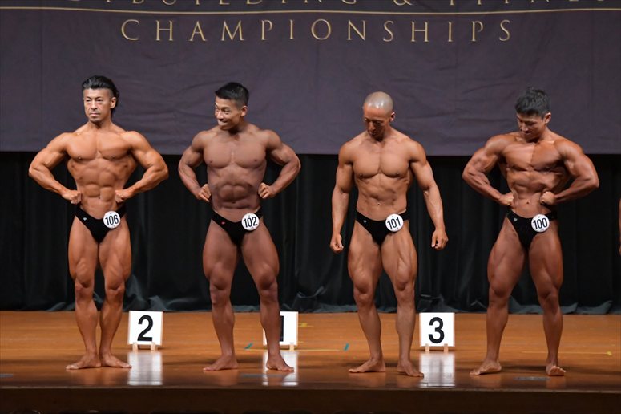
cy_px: 207
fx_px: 3741
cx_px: 310
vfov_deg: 6.3
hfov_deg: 9.5
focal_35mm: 217
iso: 6400
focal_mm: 145
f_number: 5.6
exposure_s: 1/400
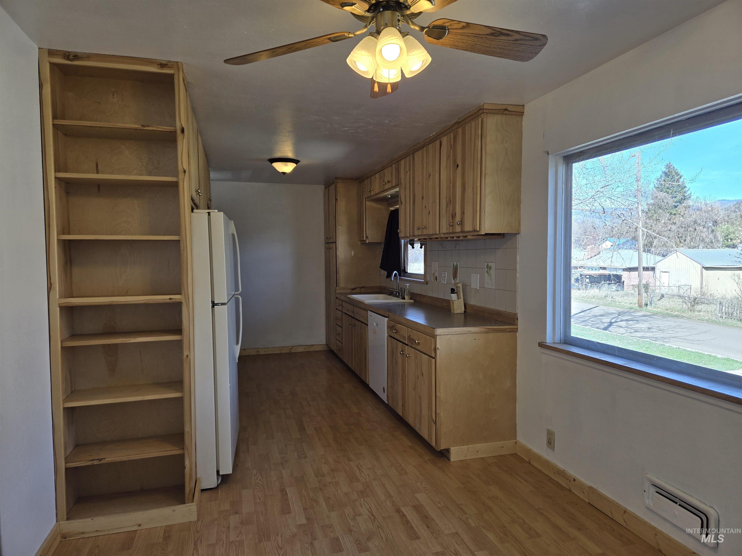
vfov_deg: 58.9
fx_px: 493
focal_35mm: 23
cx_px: 371
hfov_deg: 73.9
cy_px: 278
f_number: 1.8
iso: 25
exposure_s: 1/162
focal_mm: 5.4
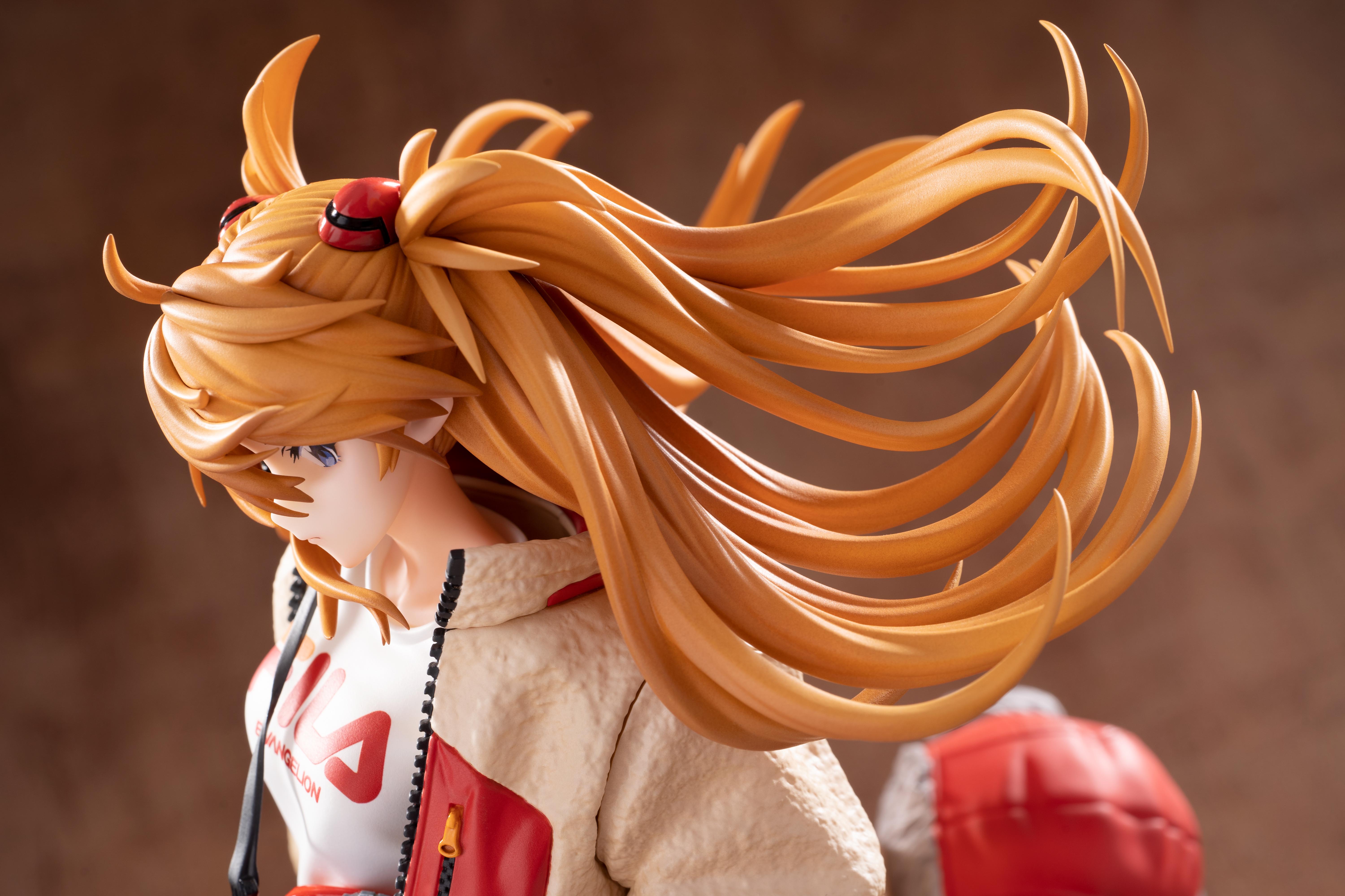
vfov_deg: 15.2
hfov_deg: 22.6
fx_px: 3362
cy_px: 448
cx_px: 672
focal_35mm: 90
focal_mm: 90
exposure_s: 1/125
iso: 100
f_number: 11
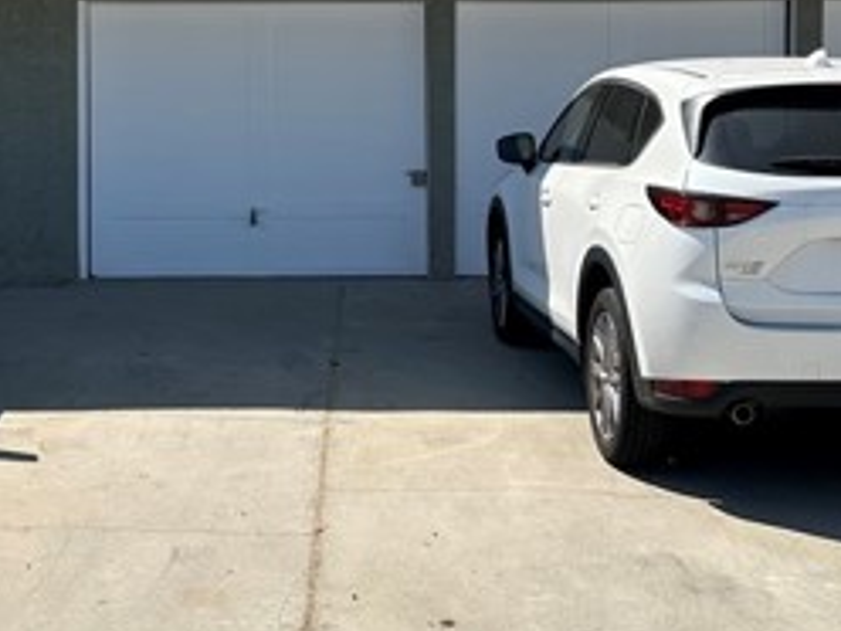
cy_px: 136
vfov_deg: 23.3
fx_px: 1506
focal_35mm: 62
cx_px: 373
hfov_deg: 31.2
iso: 80
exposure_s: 1/4184
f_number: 1.78
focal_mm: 6.86
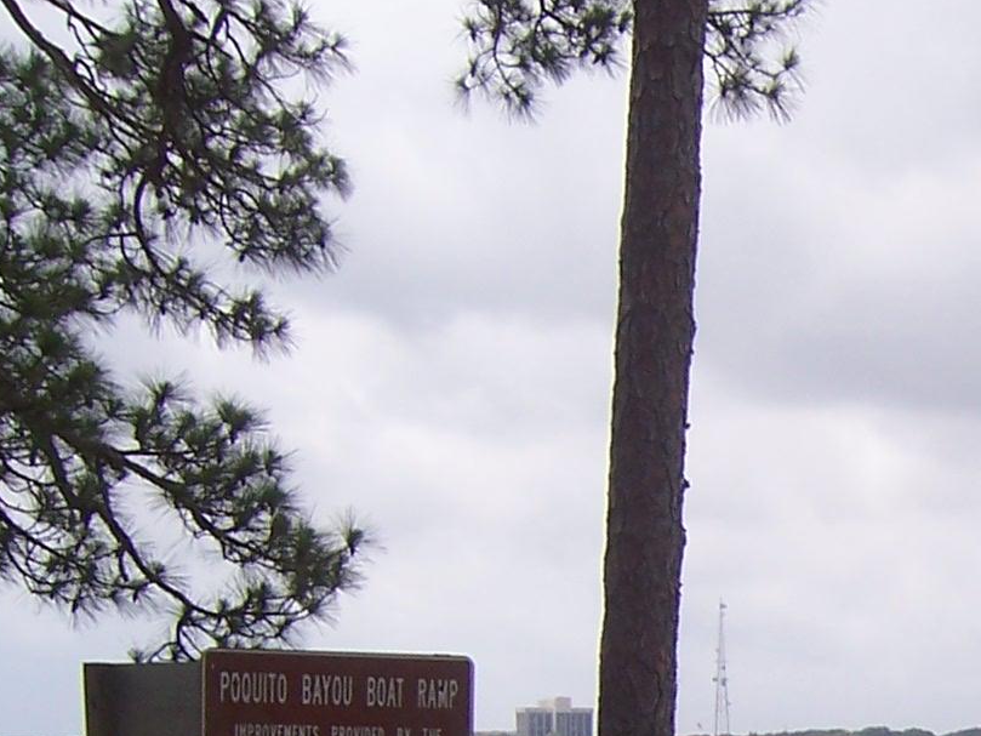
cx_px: 1350
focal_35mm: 94
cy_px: 982
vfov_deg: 15.0
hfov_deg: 19.0
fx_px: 2664
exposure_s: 1/1000
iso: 80
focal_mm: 5.5
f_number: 4
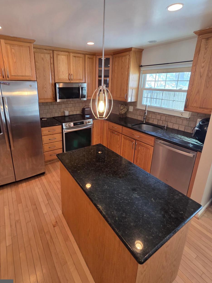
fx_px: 131
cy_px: 124
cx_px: 87
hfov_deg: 77.4
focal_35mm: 16
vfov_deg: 94.0
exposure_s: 1/60
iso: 125
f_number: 2.2
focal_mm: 2.2
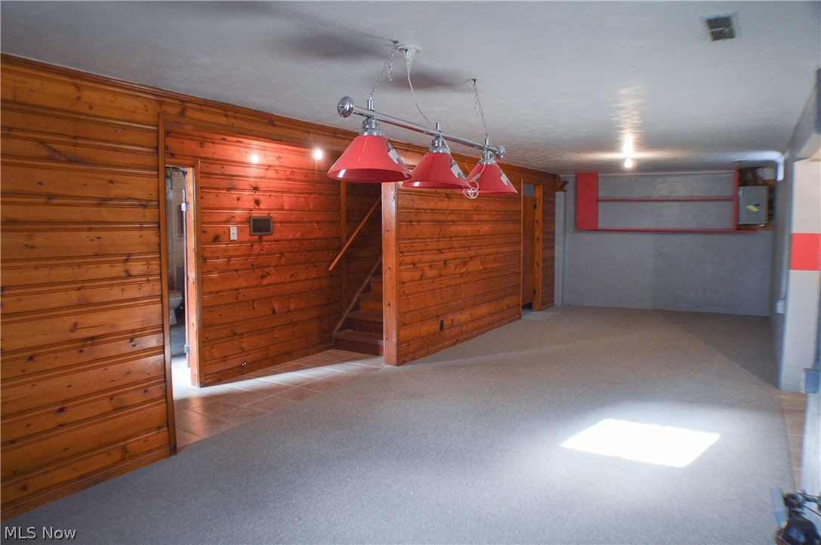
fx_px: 683
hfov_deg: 62.0
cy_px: 272
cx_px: 410
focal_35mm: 30
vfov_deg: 43.5
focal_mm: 20
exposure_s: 1/60
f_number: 3.8
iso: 640
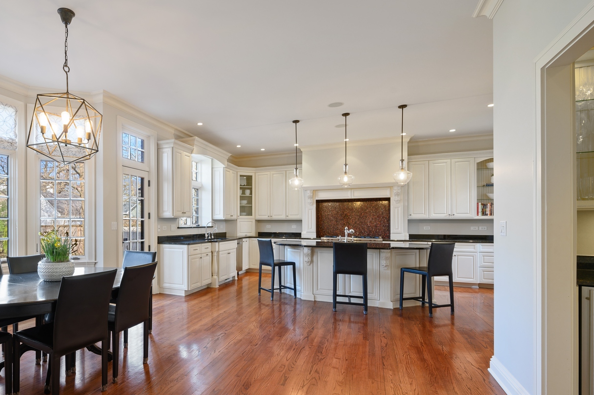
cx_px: 201
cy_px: 232
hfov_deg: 81.4
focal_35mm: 20
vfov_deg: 61.5
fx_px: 330
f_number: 8
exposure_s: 1
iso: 200
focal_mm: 15
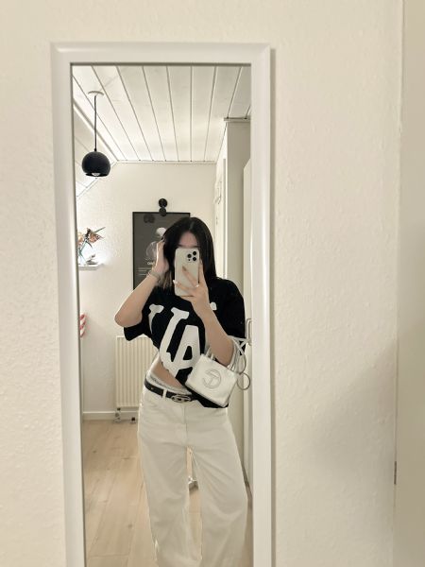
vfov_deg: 71.6
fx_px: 393
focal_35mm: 24
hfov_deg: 56.8
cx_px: 212
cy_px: 284
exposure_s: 1/48
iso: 800
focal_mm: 6.86
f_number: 1.78
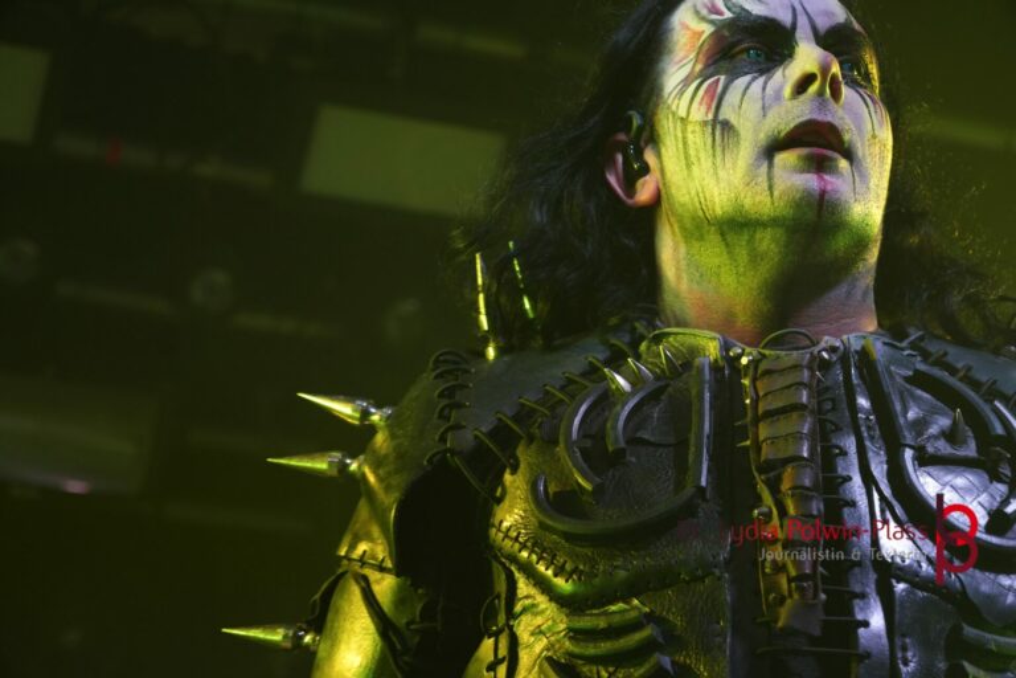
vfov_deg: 13.8
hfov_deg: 20.6
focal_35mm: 99
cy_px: 339
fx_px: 2794
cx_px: 508
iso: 1600
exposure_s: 1/125
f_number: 5
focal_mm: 66
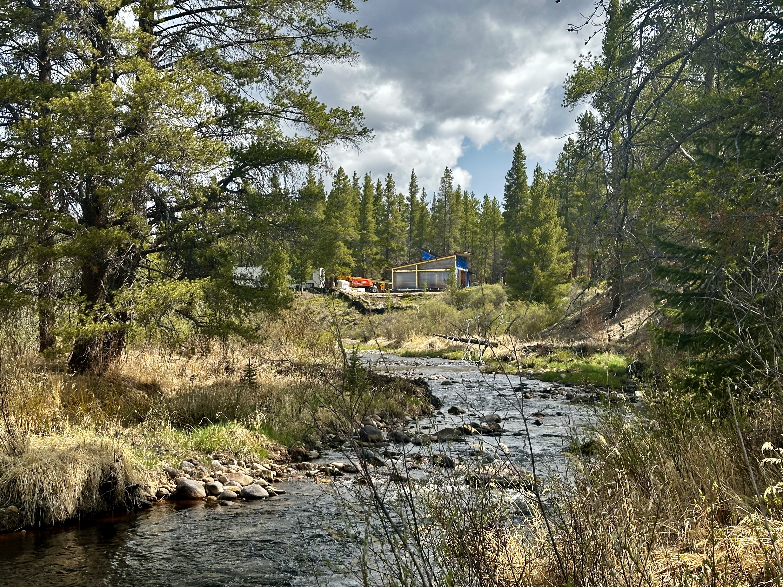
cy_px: 294
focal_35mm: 48
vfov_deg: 30.3
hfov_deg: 39.7
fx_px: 1086
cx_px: 392
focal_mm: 6.86
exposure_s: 1/1953
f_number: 1.78
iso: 64
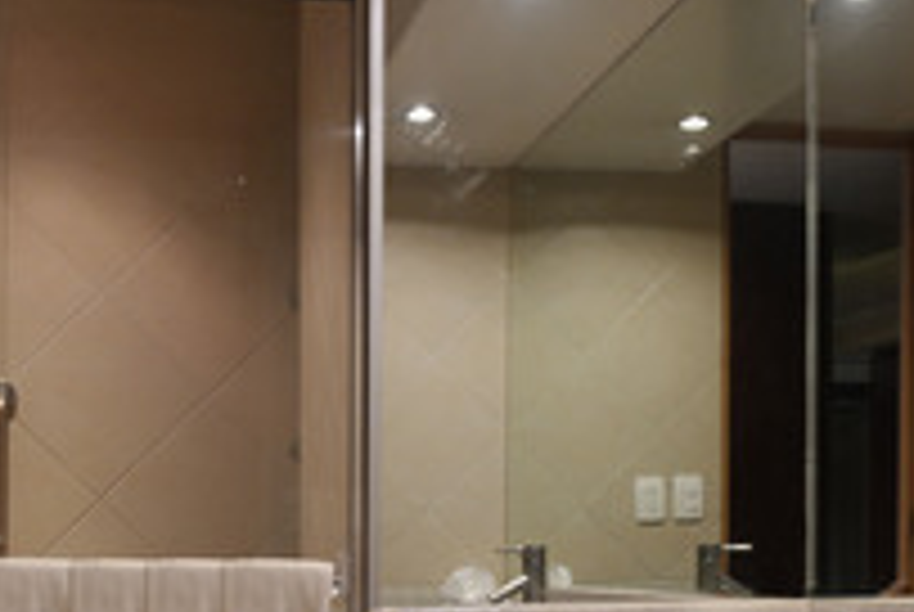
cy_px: 416
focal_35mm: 59
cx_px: 392
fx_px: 1500
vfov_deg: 23.0
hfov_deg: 33.8
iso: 400
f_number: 3.5
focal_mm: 20
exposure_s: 1/10
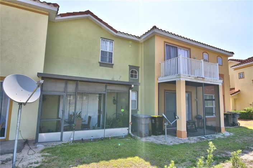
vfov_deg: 59.4
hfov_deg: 81.2
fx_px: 147
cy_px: 84
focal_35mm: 21
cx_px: 126
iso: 100
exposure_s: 1/250
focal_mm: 14
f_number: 7.1
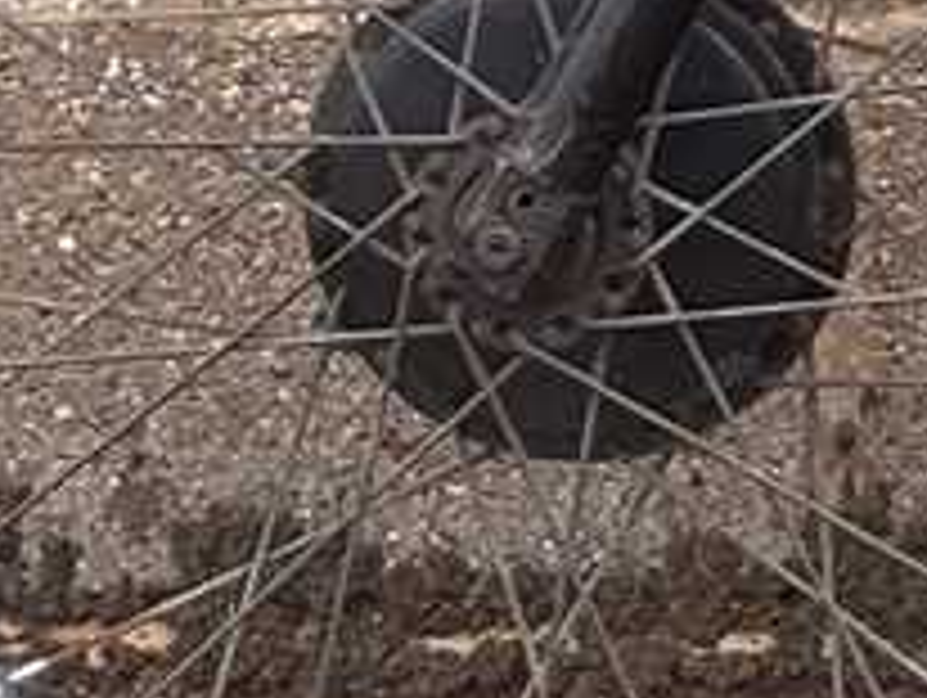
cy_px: -466
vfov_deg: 3.9
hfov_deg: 5.0
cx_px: 2750
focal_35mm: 378
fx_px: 10134
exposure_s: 1/372
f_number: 1.6
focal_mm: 5.96
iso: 32
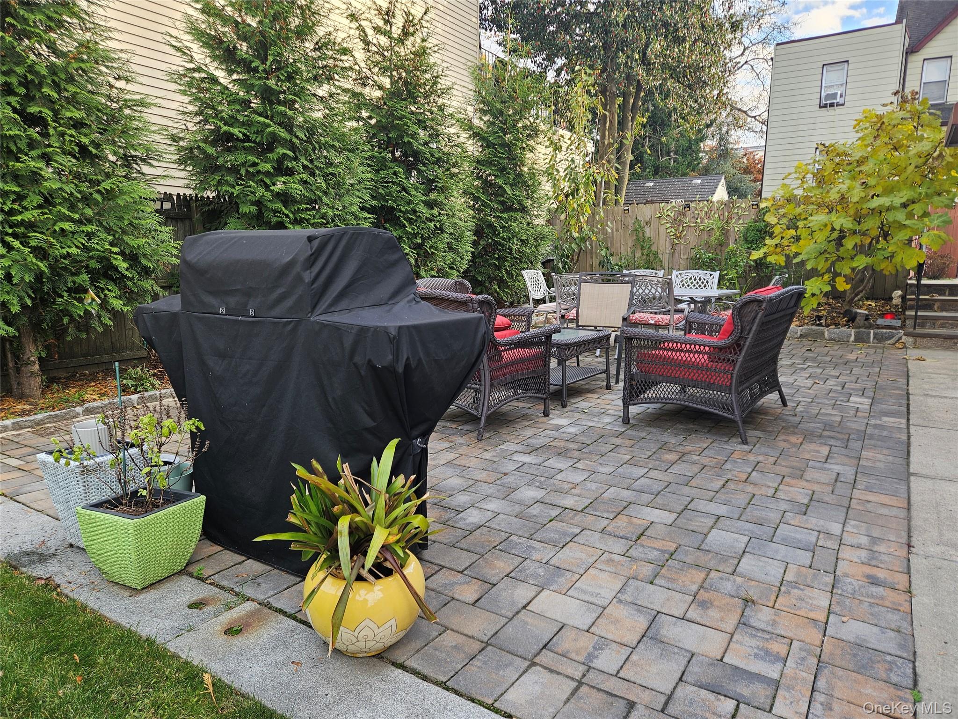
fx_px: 637
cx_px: 479
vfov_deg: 58.9
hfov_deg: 73.9
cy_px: 360
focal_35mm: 23
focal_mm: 5.4
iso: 25
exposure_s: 1/120
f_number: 1.8
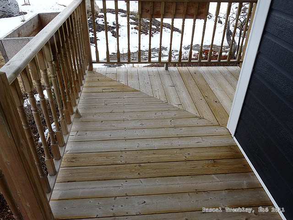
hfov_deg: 65.3
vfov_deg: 51.4
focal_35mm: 27
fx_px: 229
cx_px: 146
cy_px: 110
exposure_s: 1/200
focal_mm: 4.8
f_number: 5
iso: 100
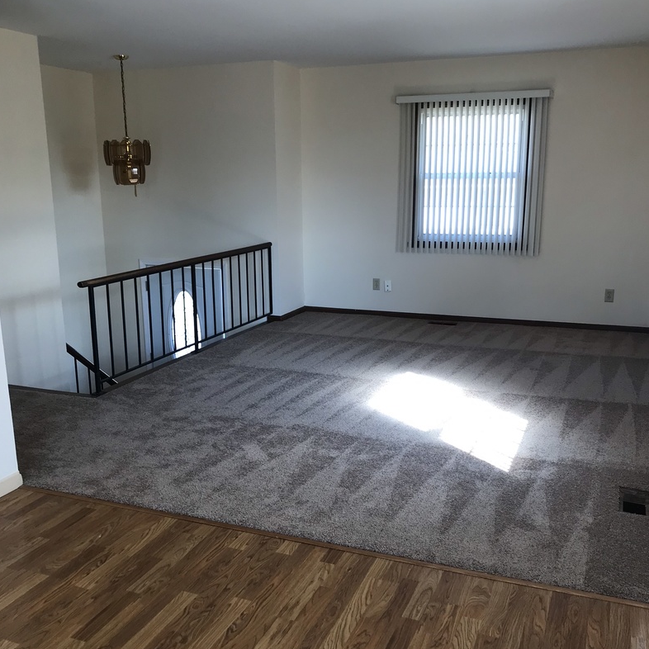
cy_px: 349
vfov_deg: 48.4
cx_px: 324
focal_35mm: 34
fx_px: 721
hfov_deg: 48.5
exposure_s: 1/60
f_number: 1.8
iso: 32
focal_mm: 3.99
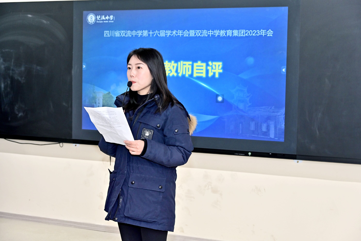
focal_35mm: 65
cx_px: 180
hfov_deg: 31.0
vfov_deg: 20.9
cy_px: 120
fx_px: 652
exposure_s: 1/125
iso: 640
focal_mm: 65
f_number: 6
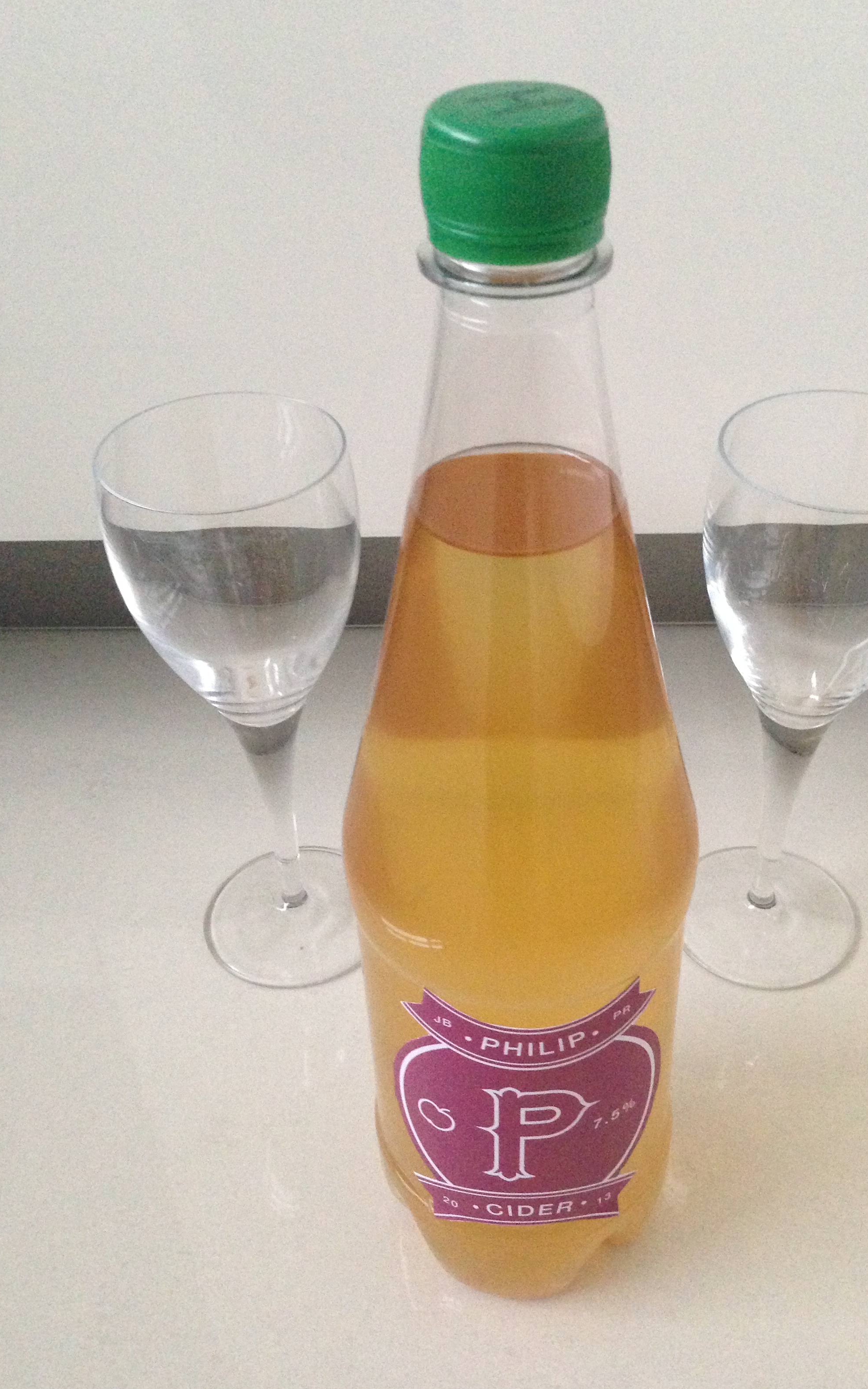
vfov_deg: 54.0
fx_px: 1363
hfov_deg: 35.3
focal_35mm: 36
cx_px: 498
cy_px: 707
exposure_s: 1/15
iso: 500
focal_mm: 4.12
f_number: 2.4
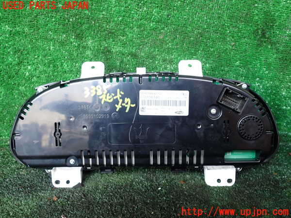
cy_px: 109
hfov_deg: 60.0
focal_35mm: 30
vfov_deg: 46.8
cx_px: 146
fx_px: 252
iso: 200
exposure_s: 1/40
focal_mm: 5.4
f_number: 2.3
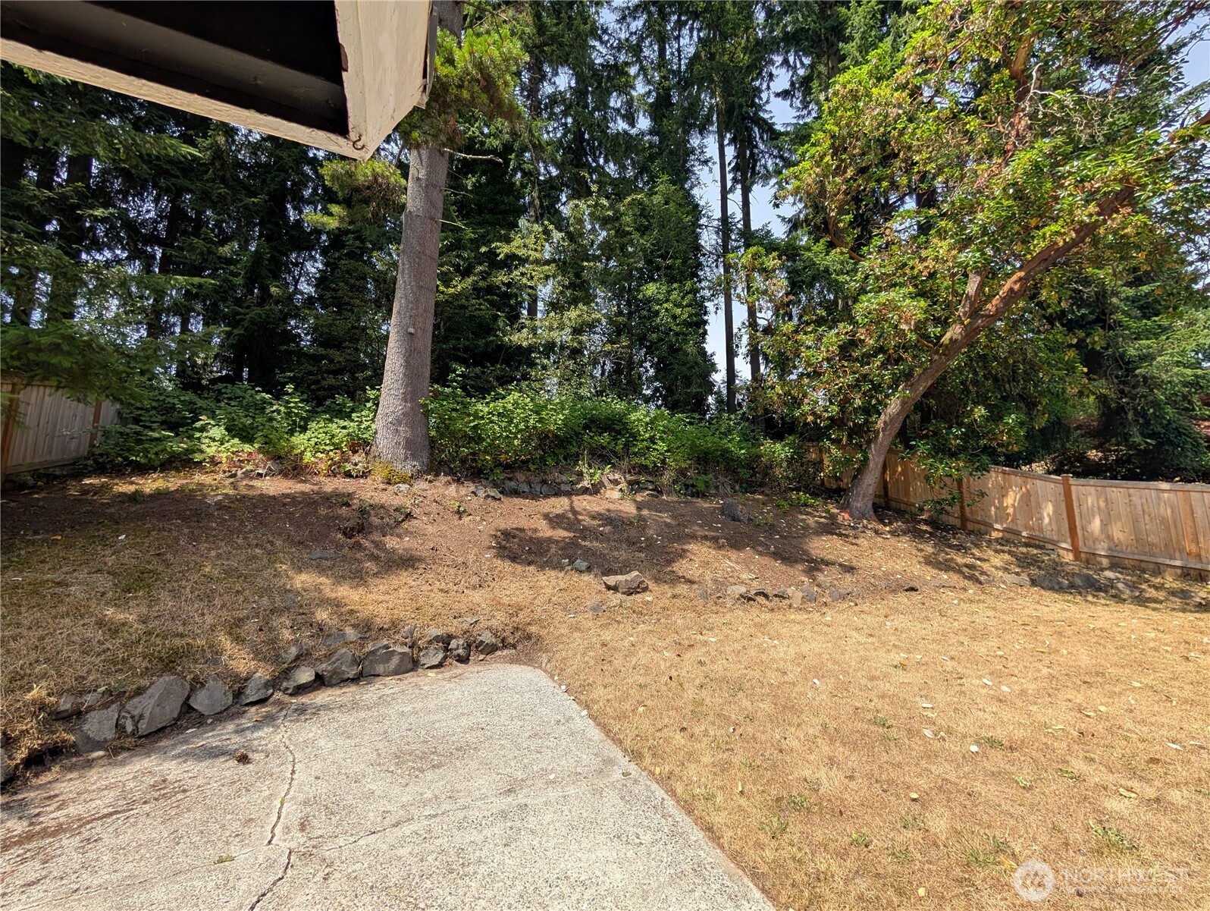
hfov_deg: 110.5
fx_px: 420
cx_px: 605
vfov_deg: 94.6
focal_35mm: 12
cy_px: 456
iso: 47
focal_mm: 2.02
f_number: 1.7
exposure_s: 1/1502
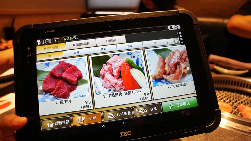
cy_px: 72
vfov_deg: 44.4
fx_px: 173
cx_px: 124
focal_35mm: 26
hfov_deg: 71.9
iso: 4000
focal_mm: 24
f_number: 6.3
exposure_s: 1/125
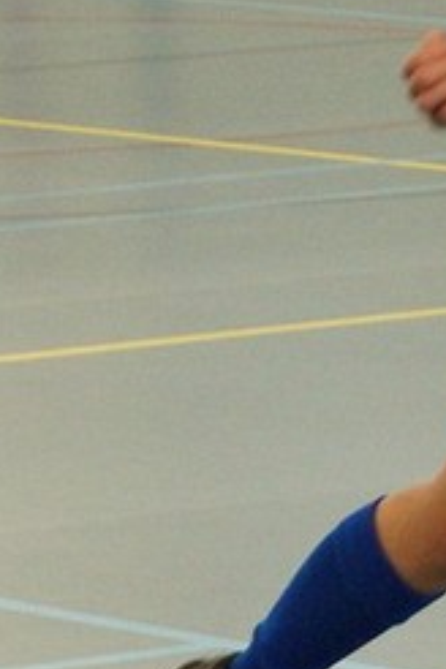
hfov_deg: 4.4
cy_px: -76
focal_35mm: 312
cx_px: 317
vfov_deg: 6.6
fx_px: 5798
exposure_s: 1/250
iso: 1000
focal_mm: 50
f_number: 3.2
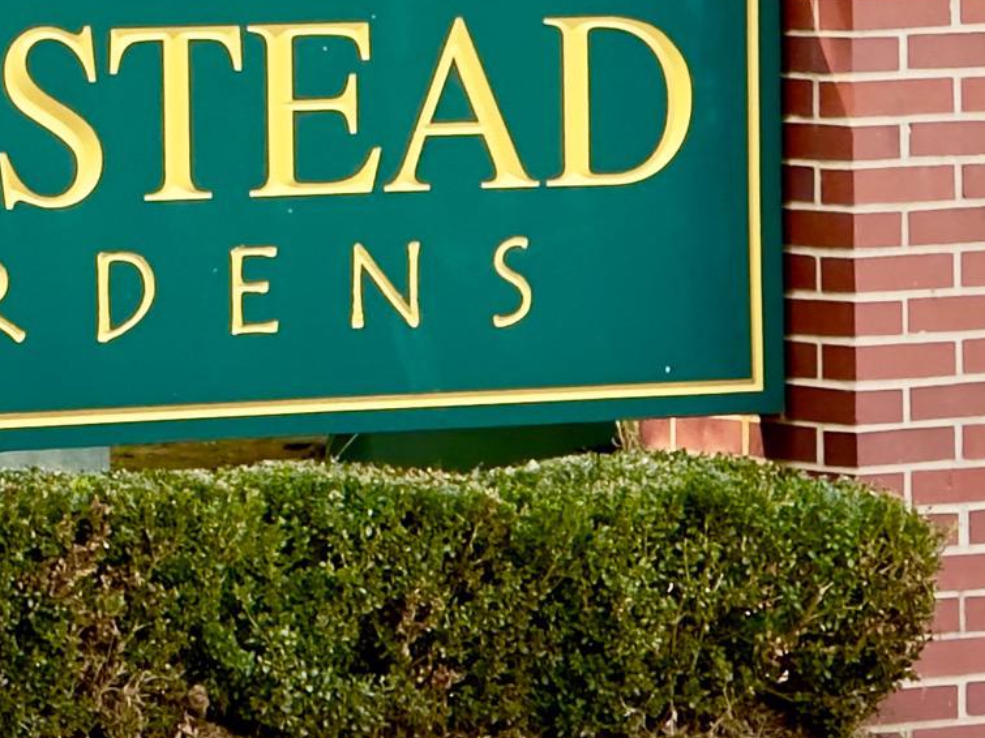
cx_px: 40
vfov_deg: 7.1
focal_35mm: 209
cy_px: 171
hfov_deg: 9.4
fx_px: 5946
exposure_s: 1/99
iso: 80
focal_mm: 9
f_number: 2.8
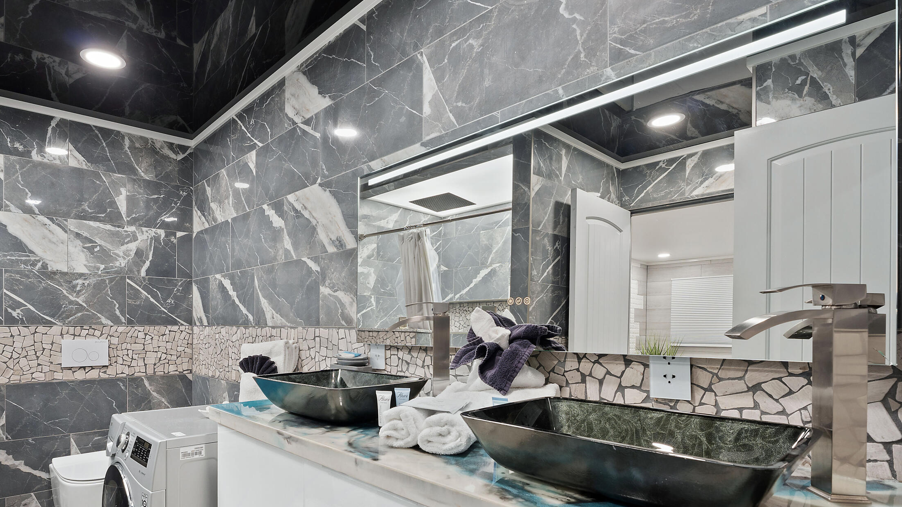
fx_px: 478
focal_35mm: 20
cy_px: 327
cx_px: 372
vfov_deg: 55.0
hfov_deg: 85.8
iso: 320
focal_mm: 14
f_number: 8
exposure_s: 1/4
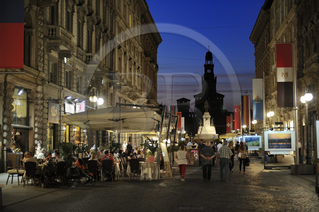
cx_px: 160
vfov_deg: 21.9
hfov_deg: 32.4
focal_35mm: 62
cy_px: 106
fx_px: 549
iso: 800
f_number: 2.8
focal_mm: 62
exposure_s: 1/30
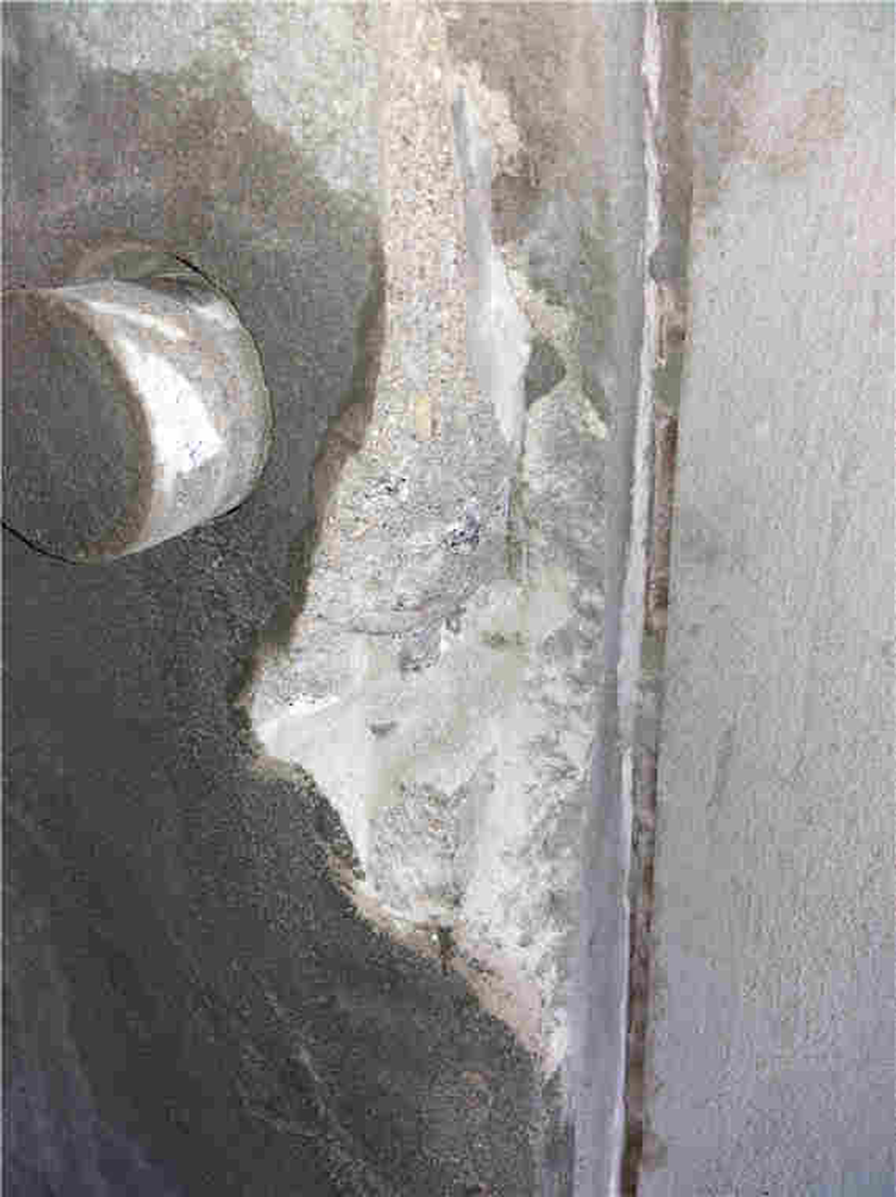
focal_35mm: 23
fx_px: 795
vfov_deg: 74.0
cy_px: 598
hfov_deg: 58.8
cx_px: 448
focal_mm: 4.04
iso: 100
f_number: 2
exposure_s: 1/25
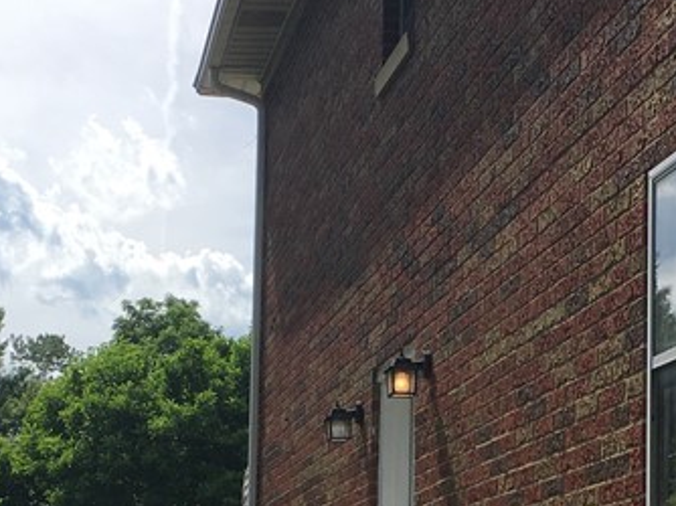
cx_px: 435
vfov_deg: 16.2
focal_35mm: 89
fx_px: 1737
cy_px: 518
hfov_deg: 22.0
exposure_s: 1/1748
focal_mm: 4.15
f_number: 2.2
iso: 25
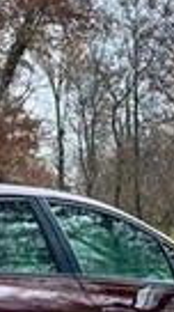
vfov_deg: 19.9
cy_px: 298
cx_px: -105
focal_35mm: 105
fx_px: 866
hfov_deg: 10.9
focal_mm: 5.1
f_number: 1.6
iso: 40
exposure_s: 1/266
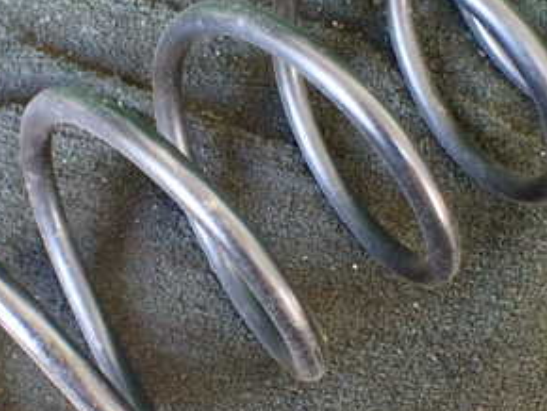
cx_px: 240
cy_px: 164
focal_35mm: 62
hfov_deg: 31.1
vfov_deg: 23.6
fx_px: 981
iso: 800
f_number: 2.3
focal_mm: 5.4
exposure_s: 1/30
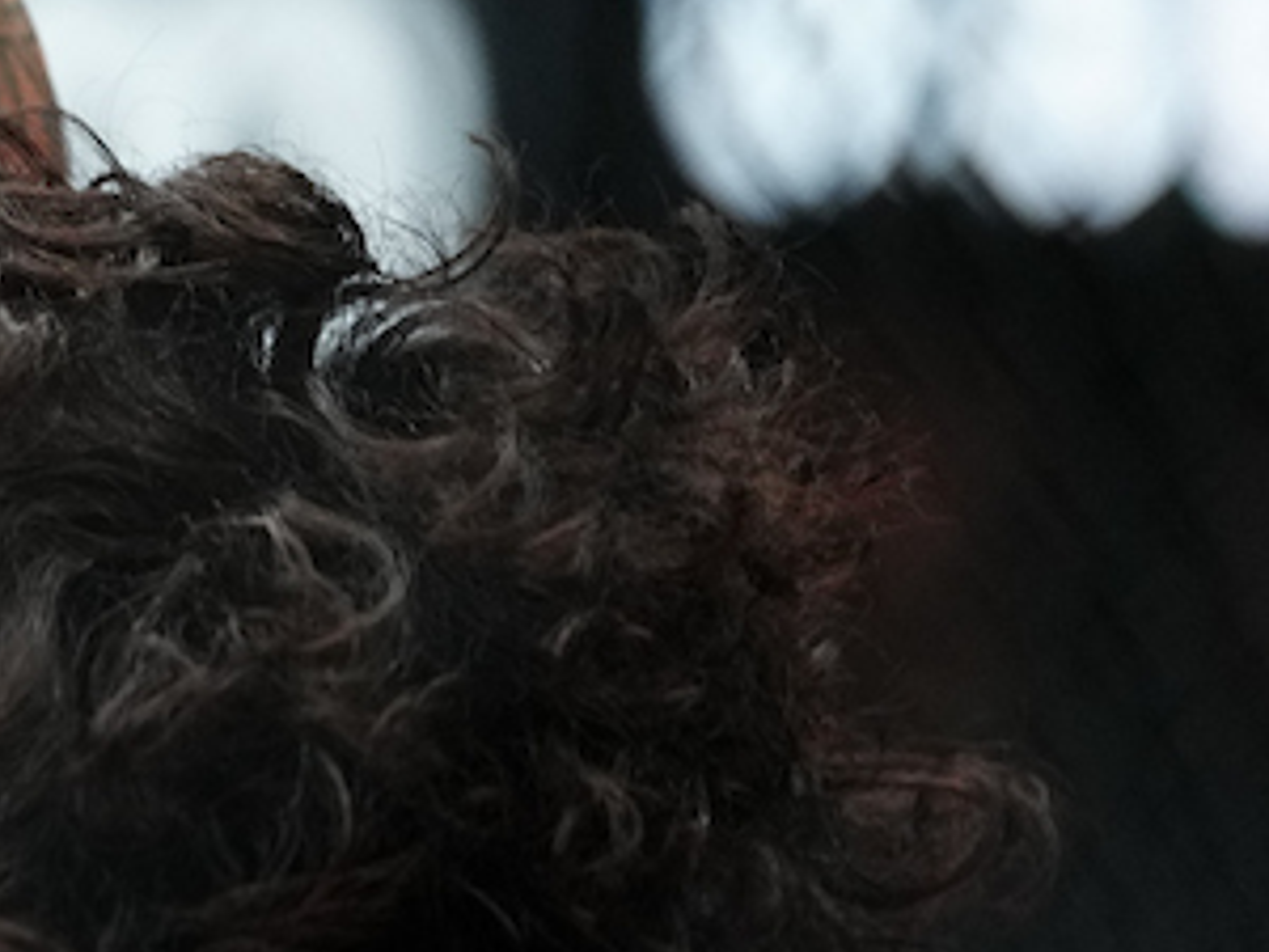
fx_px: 28154
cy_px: 283
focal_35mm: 768
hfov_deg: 2.6
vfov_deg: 1.9
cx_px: -744
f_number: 2.8
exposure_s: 1/1000
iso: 2500
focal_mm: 200
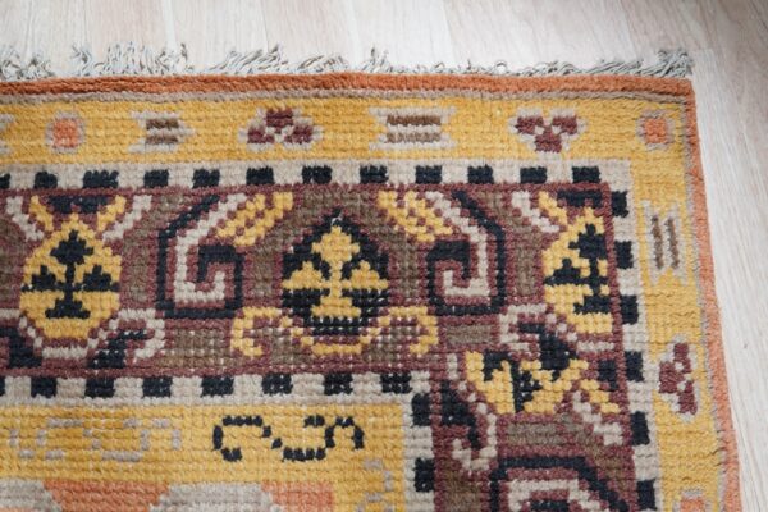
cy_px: 256
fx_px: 960
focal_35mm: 45
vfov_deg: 29.9
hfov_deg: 43.6
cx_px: 384
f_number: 4.5
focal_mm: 30
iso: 500
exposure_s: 1/250
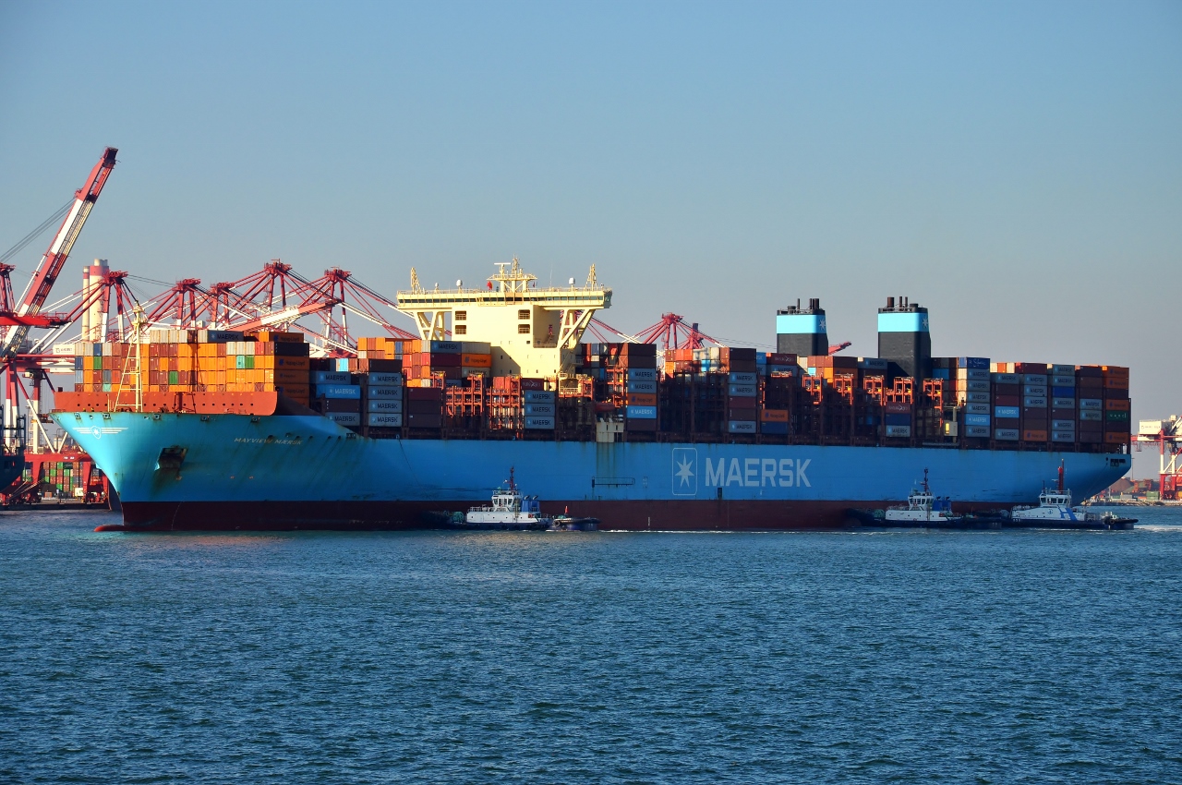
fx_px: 5165
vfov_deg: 8.7
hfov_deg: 13.1
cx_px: 591
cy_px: 392
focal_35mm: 158
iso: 200
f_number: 10
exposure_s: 1/400
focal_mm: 105
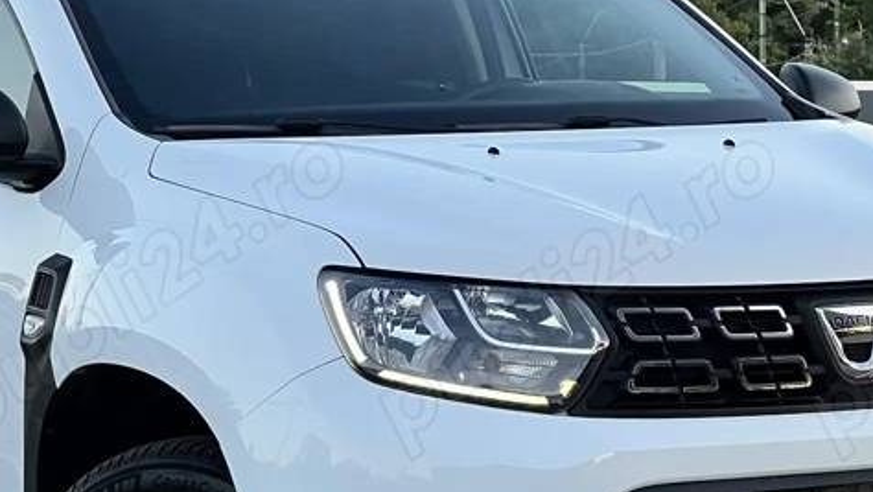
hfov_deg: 12.2
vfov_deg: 6.9
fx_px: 4099
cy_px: 321
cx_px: 359
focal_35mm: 177
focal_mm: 9
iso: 80
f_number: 2.8
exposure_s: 1/99
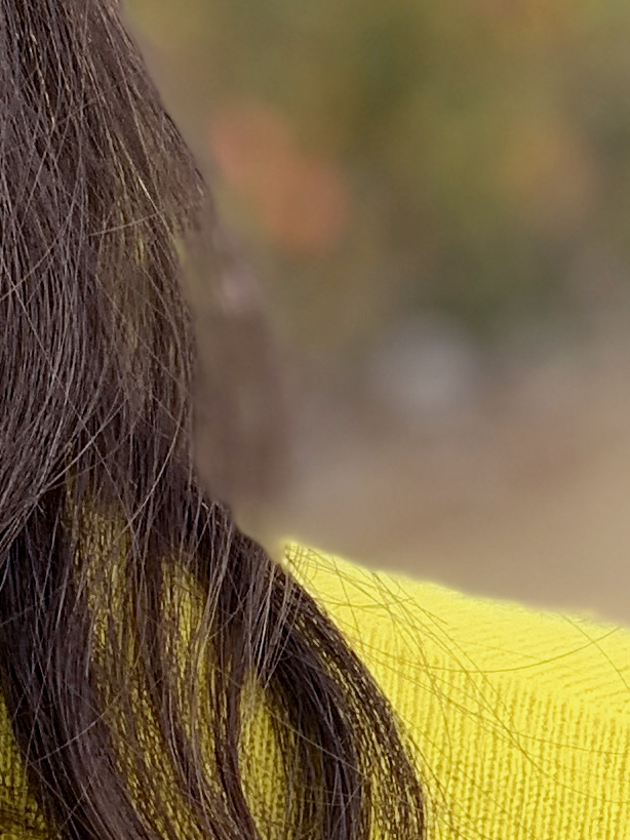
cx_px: -757
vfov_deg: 7.7
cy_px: 262
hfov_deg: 5.6
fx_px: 6214
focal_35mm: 256
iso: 16
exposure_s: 1/149
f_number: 2.4
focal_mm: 6
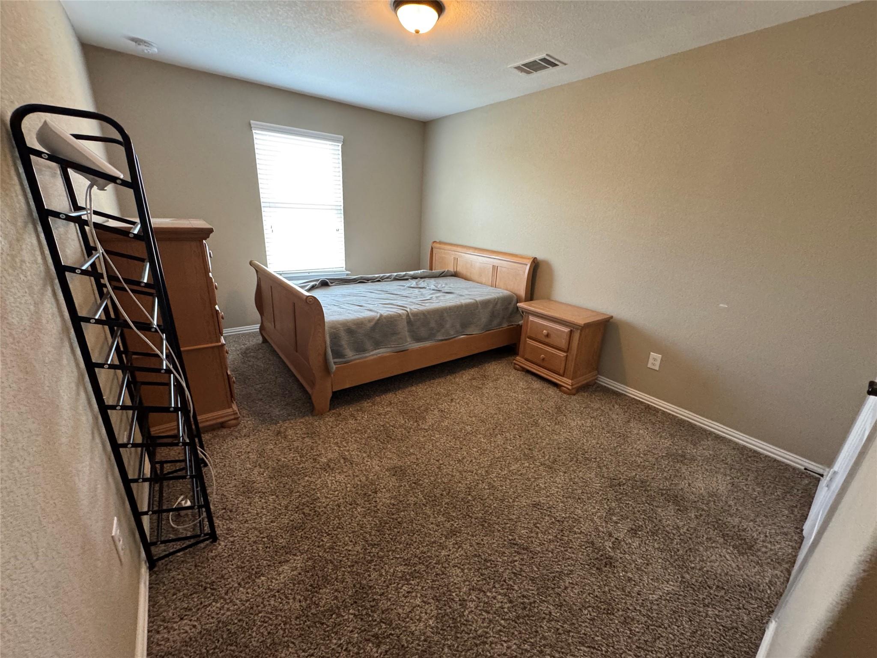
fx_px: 355
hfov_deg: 102.1
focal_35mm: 14
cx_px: 438
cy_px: 329
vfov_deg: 85.7
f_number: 2.2
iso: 500
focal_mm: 2.22
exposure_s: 1/60
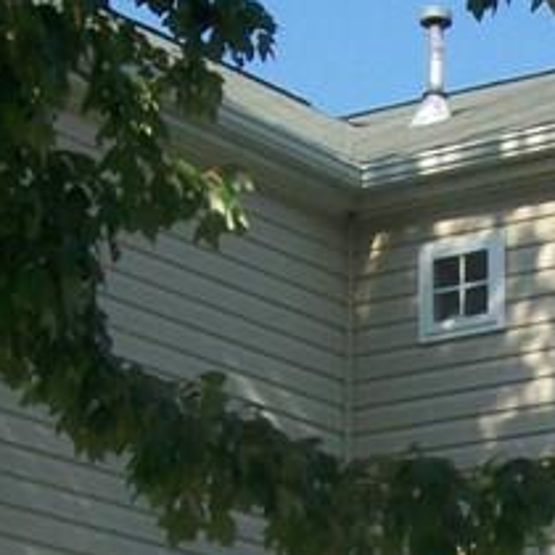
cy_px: 547
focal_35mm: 155
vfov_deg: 11.2
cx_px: 497
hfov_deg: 11.2
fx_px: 2812
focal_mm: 6
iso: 64
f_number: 4.8
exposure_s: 1/320
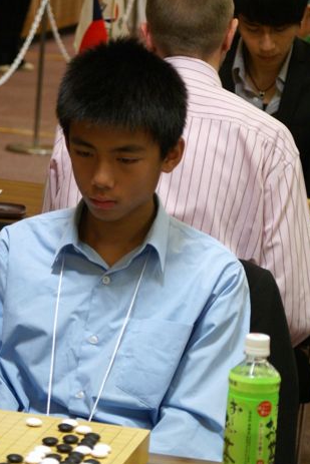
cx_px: 104
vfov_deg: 12.4
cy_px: 189
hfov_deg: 8.3
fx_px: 2142
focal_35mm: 166
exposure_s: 1/30
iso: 400
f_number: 5.6
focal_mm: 80
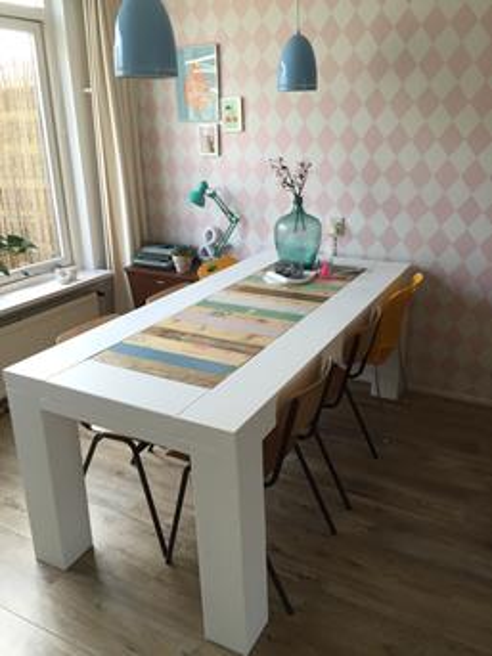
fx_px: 550
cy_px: 328
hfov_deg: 48.2
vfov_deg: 61.7
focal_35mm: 29
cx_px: 246
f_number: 2.2
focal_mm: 4.15
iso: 40
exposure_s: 1/120
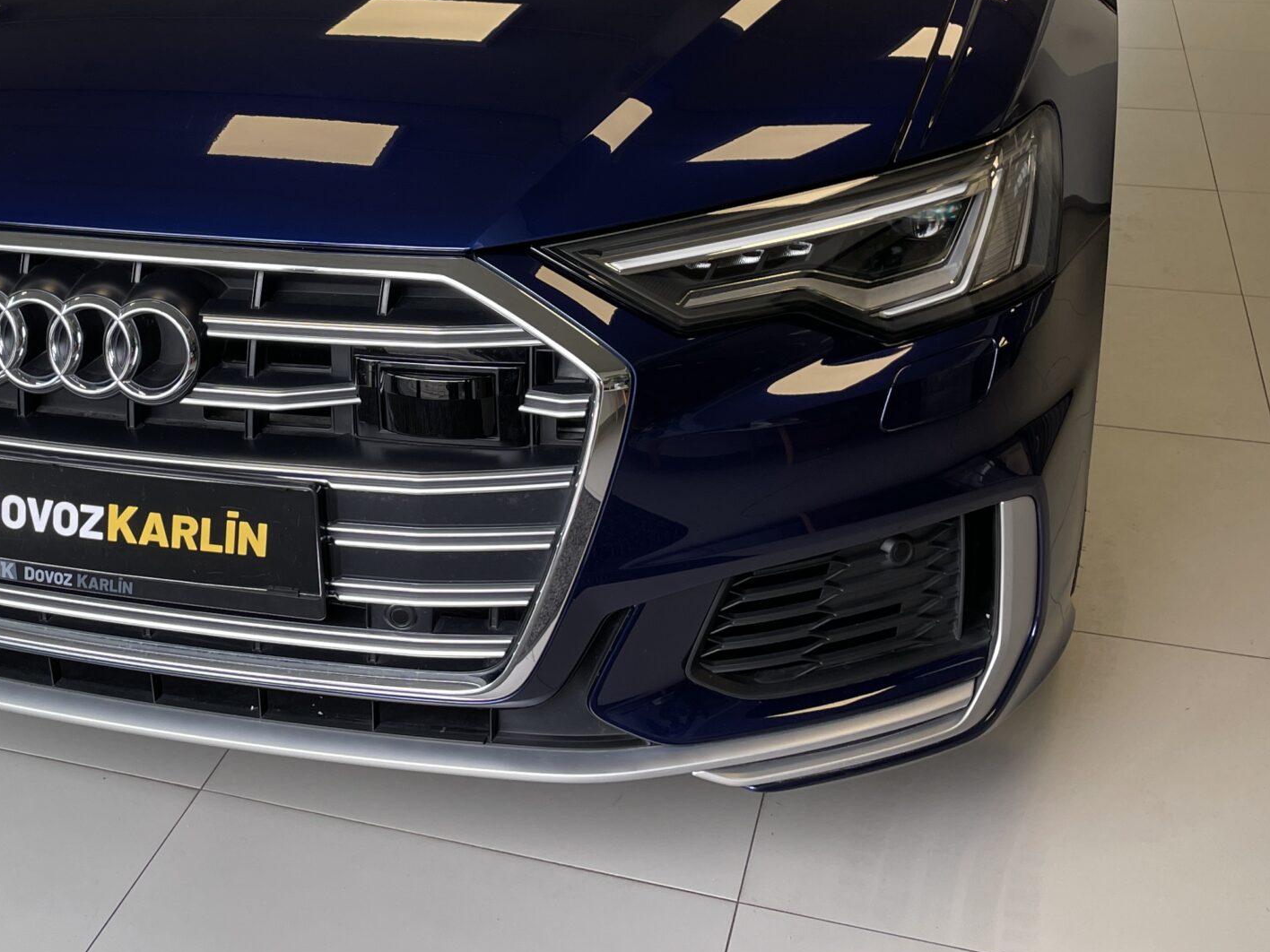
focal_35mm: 47
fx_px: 1724
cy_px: 196
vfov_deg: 30.2
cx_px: 367
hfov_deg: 39.7
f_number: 1.6
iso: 32
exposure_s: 1/121
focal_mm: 4.2
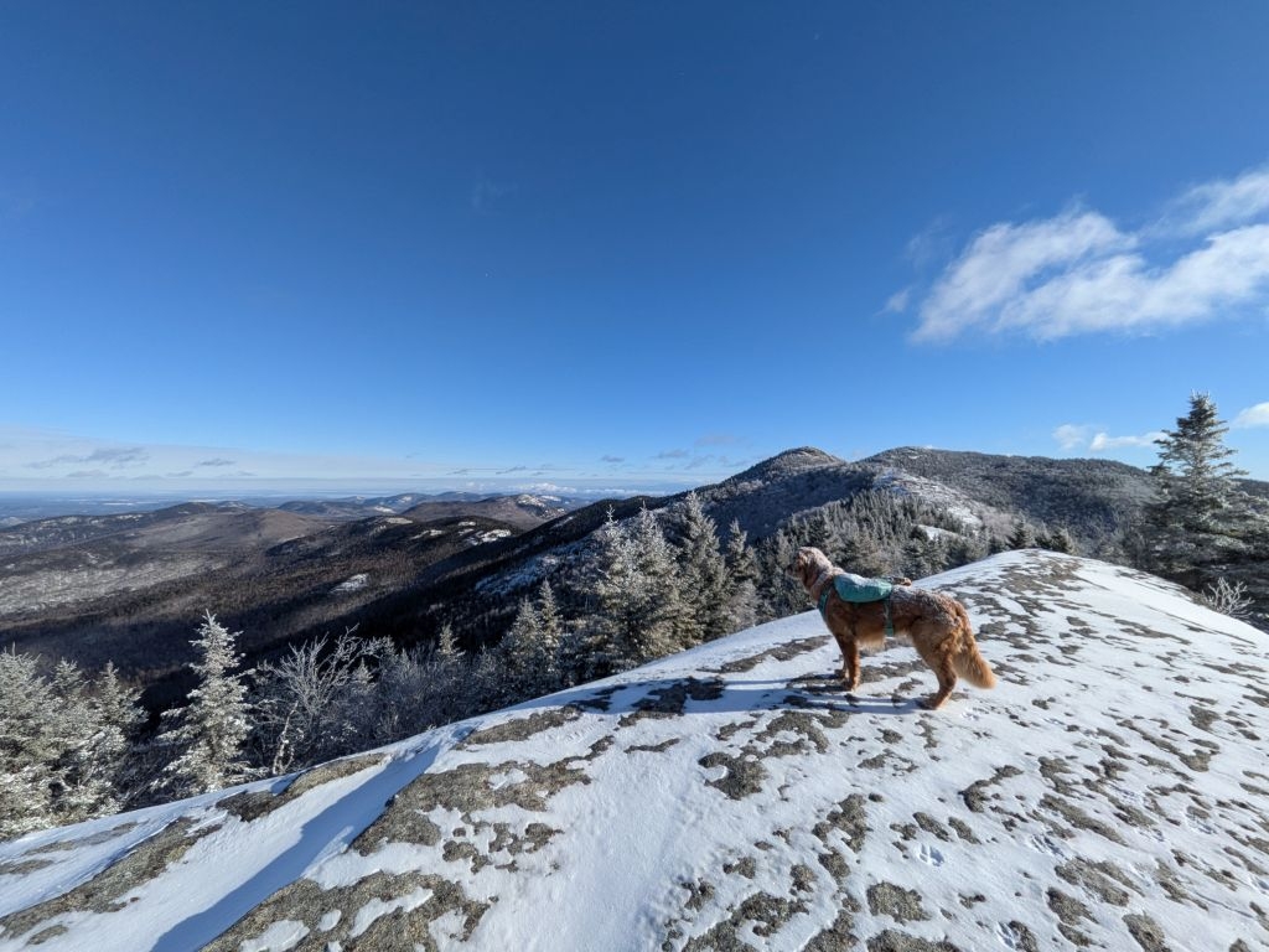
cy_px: 476
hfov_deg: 102.1
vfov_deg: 85.7
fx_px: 513
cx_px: 634
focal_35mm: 14
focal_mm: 1.85
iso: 53
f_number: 2.2
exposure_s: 1/2294
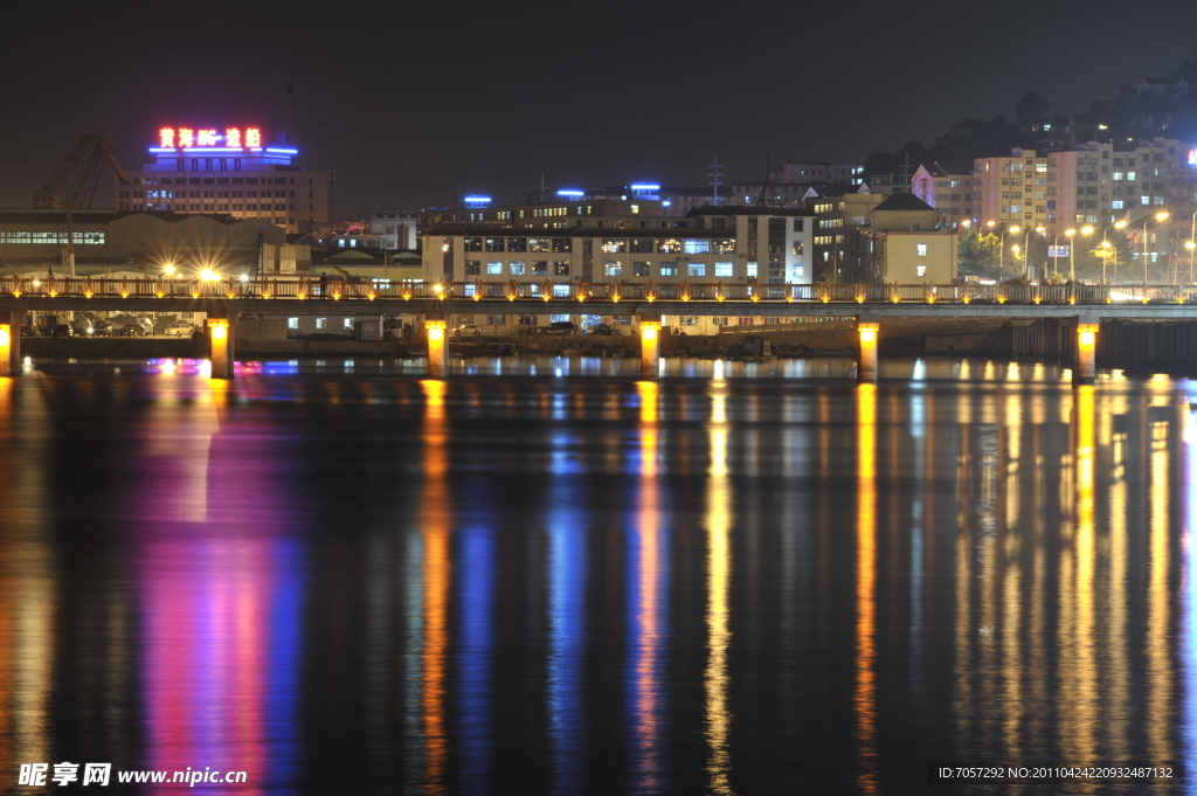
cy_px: 398
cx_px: 598
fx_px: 5482
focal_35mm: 165
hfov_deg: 12.5
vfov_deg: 8.3
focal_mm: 165
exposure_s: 30
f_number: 11
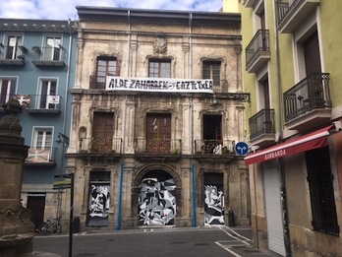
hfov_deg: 61.7
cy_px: 128
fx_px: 287
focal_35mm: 29
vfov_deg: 48.2
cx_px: 171
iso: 25
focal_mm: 4.15
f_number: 2.2
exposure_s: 1/569
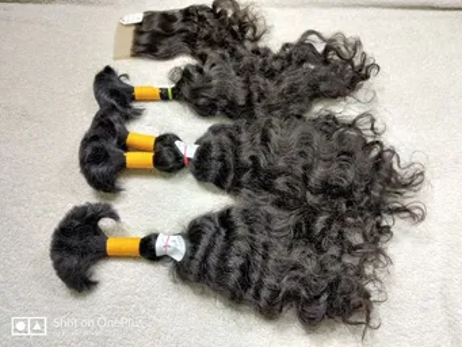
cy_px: 174
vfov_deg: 51.4
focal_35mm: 27
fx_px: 360
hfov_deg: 65.3
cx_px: 231
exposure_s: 1/33
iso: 1000
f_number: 1.75
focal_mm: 4.75
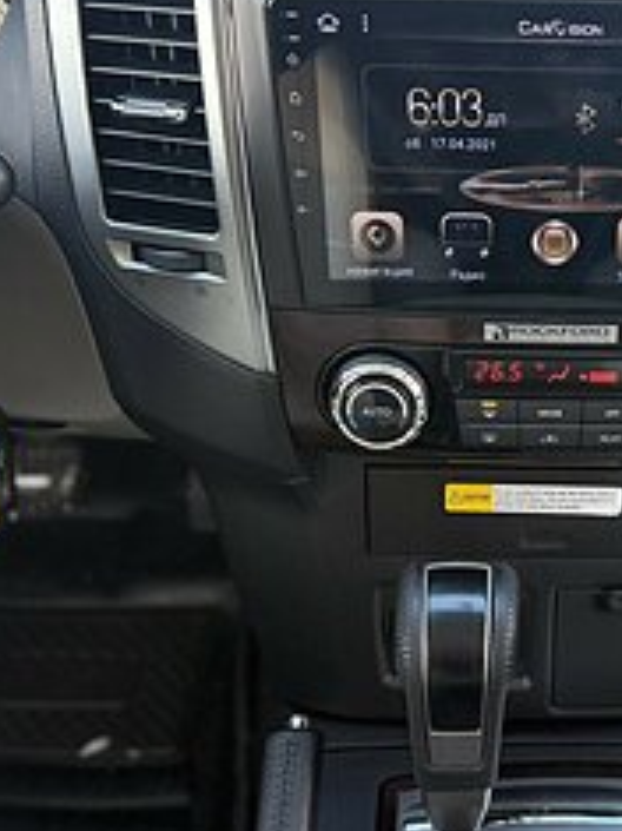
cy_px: 447
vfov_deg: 34.3
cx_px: 551
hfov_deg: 25.3
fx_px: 1343
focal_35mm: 56
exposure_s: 1/101
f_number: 1.78
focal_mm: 6.76
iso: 200
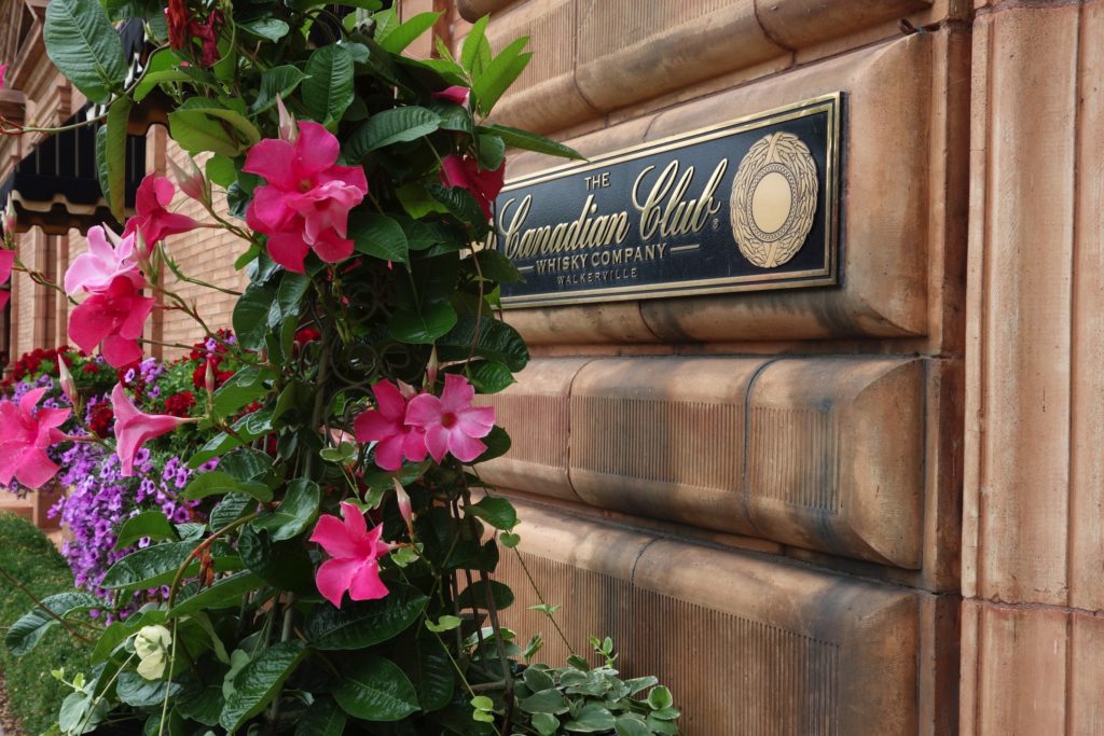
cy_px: 368
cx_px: 552
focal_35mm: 40
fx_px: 1227
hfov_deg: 48.5
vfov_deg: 33.4
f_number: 5.6
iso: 125
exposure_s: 1/100
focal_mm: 14.93
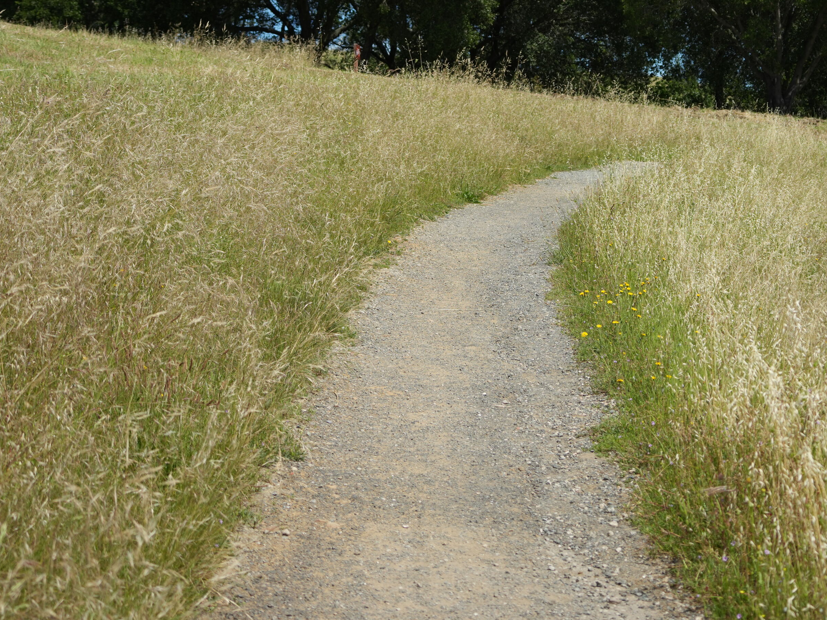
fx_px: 2054
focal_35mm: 86
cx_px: 533
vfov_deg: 17.1
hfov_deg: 22.7
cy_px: 161
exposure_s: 1/1600
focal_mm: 50
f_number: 4.5
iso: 200
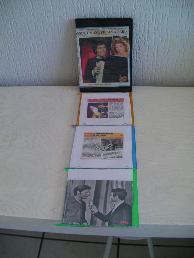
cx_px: 97
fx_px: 284
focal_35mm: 38
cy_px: 129
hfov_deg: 37.7
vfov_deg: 49.0
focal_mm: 6.3
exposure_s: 1/30
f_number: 3.5
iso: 60
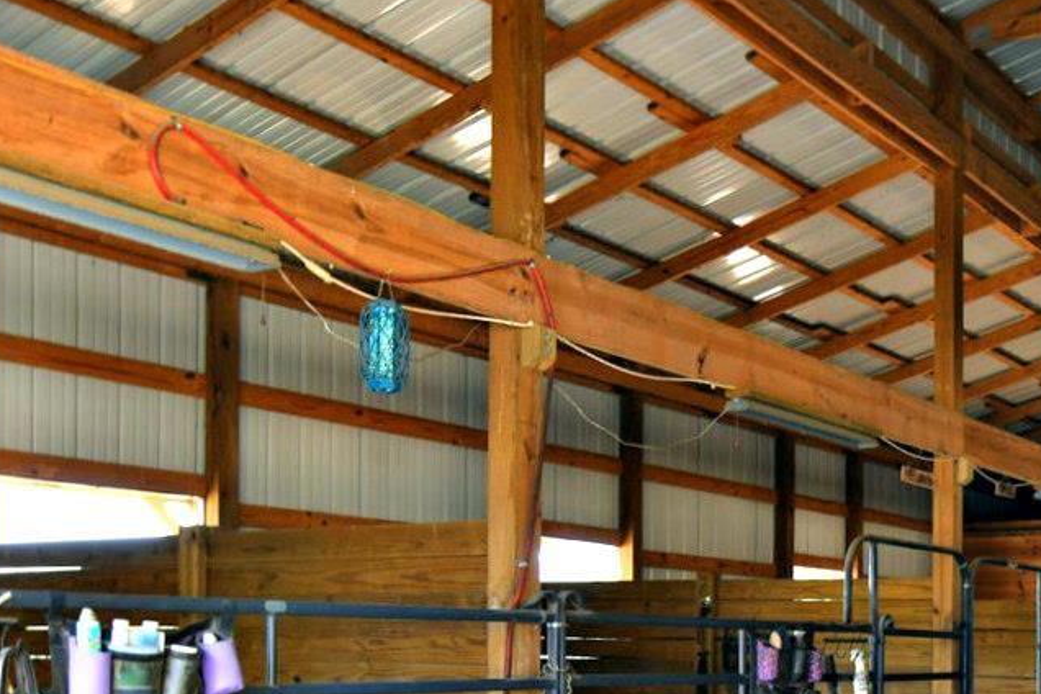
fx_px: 1272
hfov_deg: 40.2
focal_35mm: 44
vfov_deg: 28.9
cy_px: 664
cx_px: 990
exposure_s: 1/40
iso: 125
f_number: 3.2
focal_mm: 14
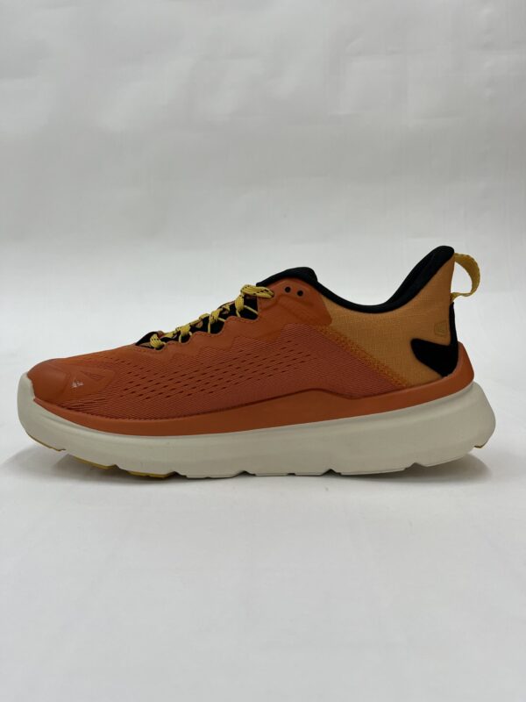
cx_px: 263
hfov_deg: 53.1
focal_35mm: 26
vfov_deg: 67.3
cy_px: 351
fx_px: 527
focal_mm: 5.1
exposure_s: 1/100
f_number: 1.6
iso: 100
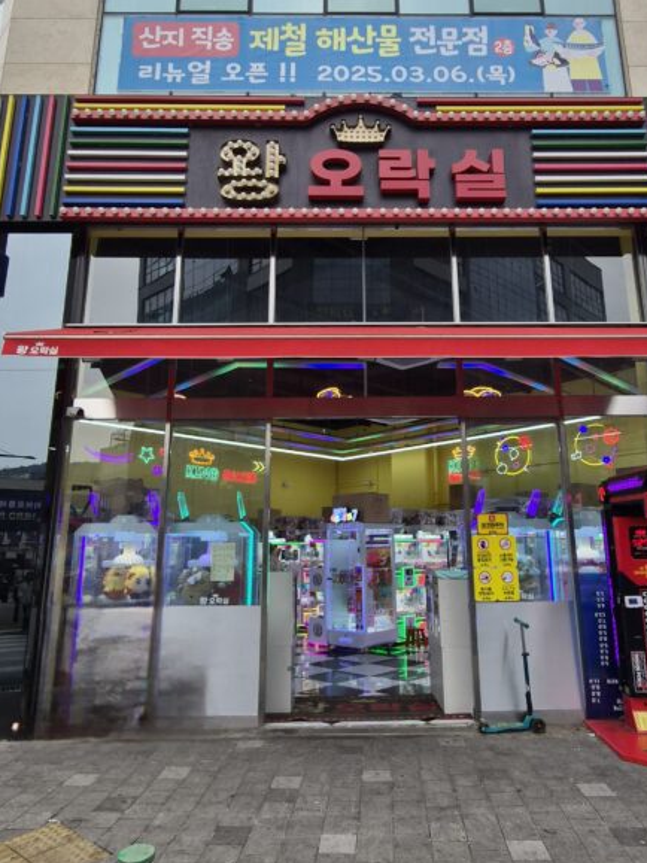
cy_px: 417
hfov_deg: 58.7
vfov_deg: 73.9
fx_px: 573
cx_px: 356
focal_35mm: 23
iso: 25
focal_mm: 1.7
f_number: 2.2
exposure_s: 1/286
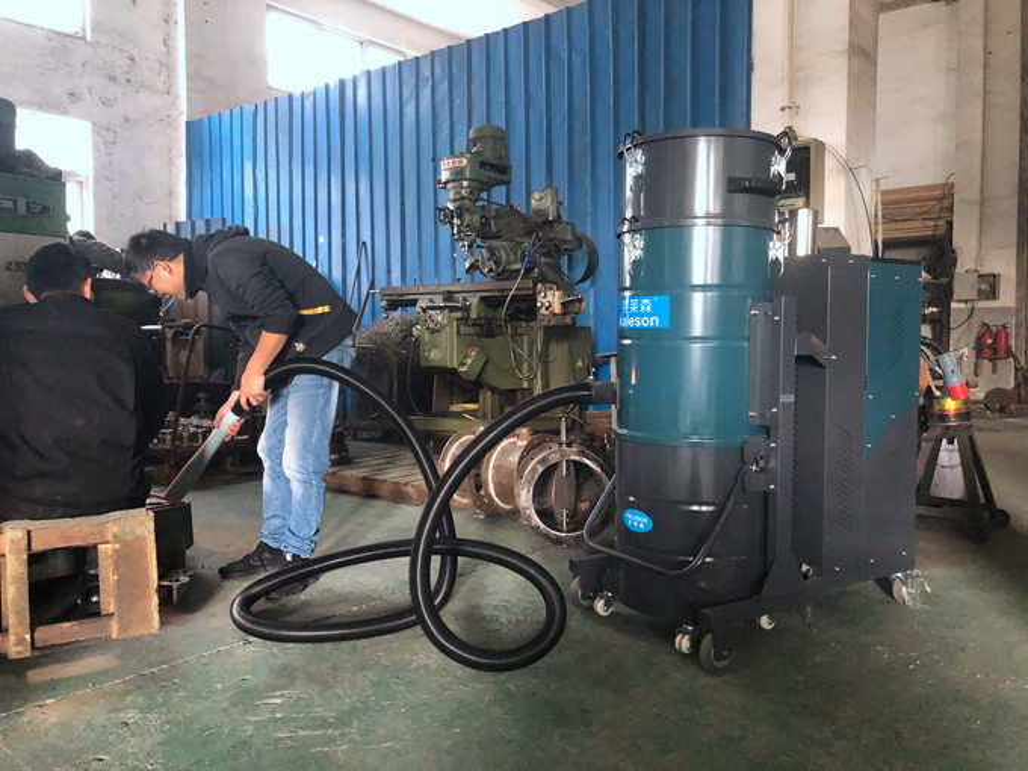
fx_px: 832
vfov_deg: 49.7
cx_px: 514
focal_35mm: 28
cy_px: 386
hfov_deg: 63.4
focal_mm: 3.99
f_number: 1.8
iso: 500
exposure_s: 1/100
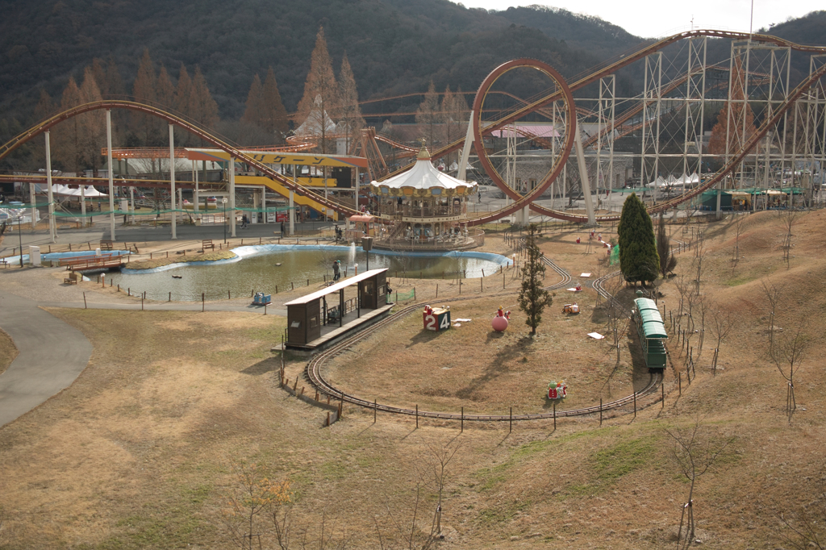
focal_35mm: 41
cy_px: 275
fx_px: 940
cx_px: 413
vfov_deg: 32.6
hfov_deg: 47.4
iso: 100
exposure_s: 1/1000
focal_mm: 24.2
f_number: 2.8
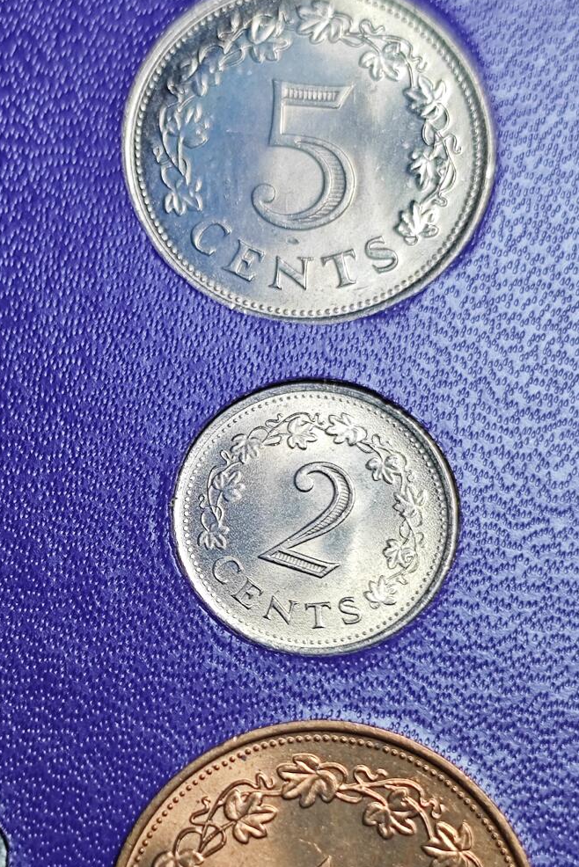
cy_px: 619
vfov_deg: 21.8
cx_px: 121
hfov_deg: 14.6
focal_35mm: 93
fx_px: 2242
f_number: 1.6
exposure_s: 1/100
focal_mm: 5.84
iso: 125
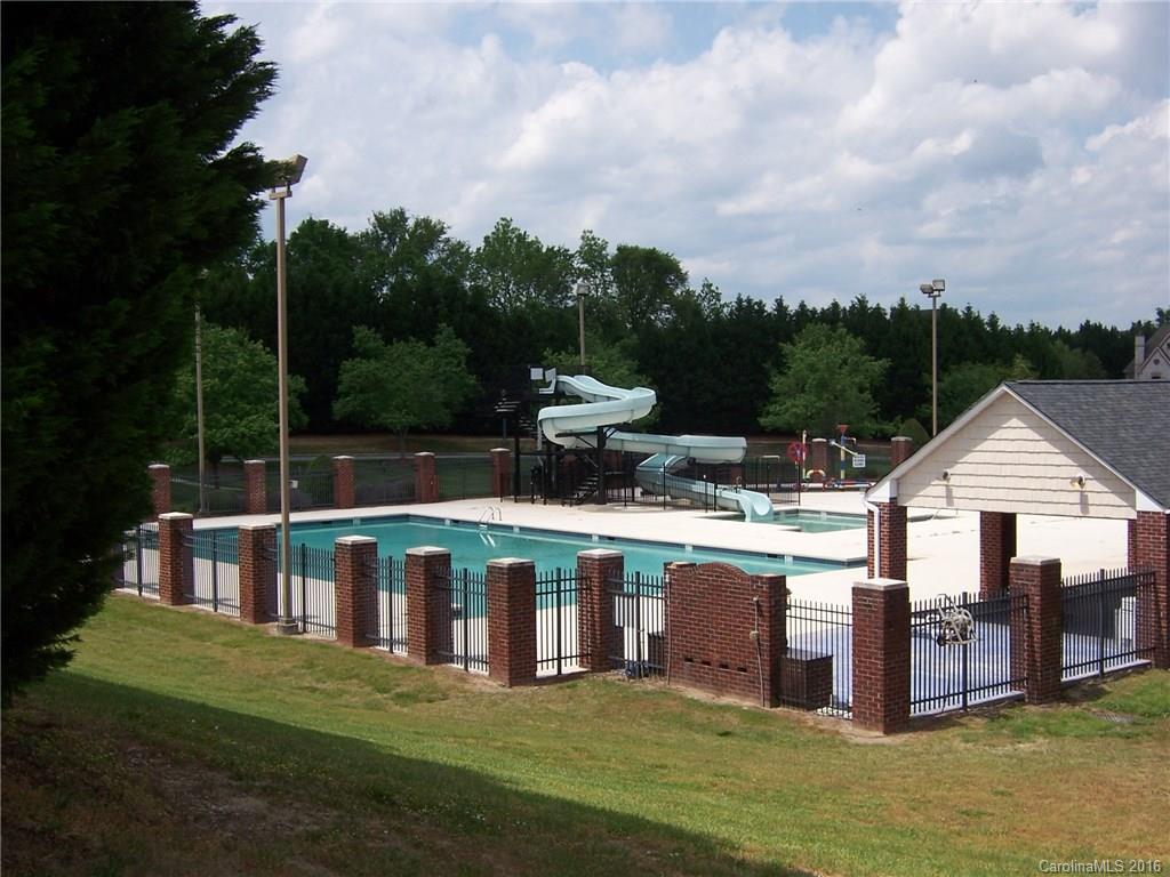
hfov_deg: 38.9
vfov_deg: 29.7
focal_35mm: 49
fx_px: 1656
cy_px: 438
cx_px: 585
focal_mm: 8.2
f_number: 4
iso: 80
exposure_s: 1/1000
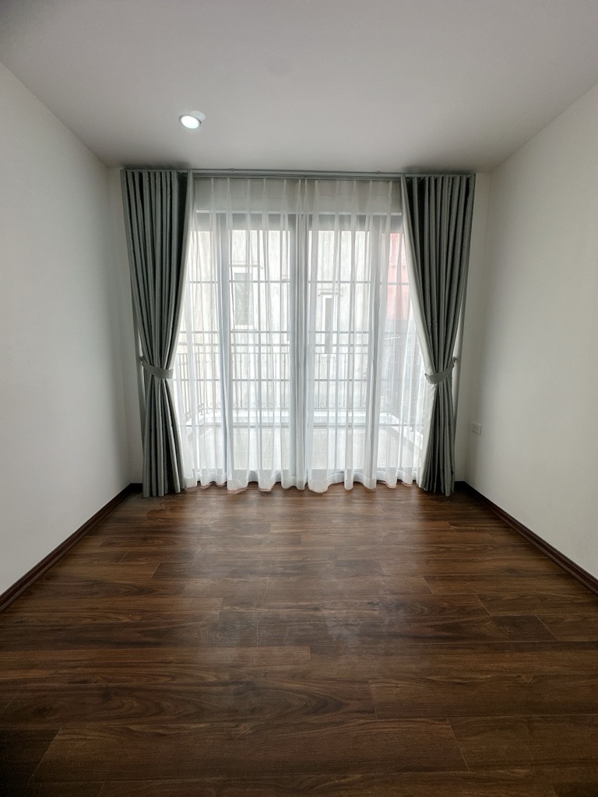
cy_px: 398
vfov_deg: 102.1
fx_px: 322
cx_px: 299
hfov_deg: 85.7
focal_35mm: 14
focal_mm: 2.22
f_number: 2.2
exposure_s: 1/359
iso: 40
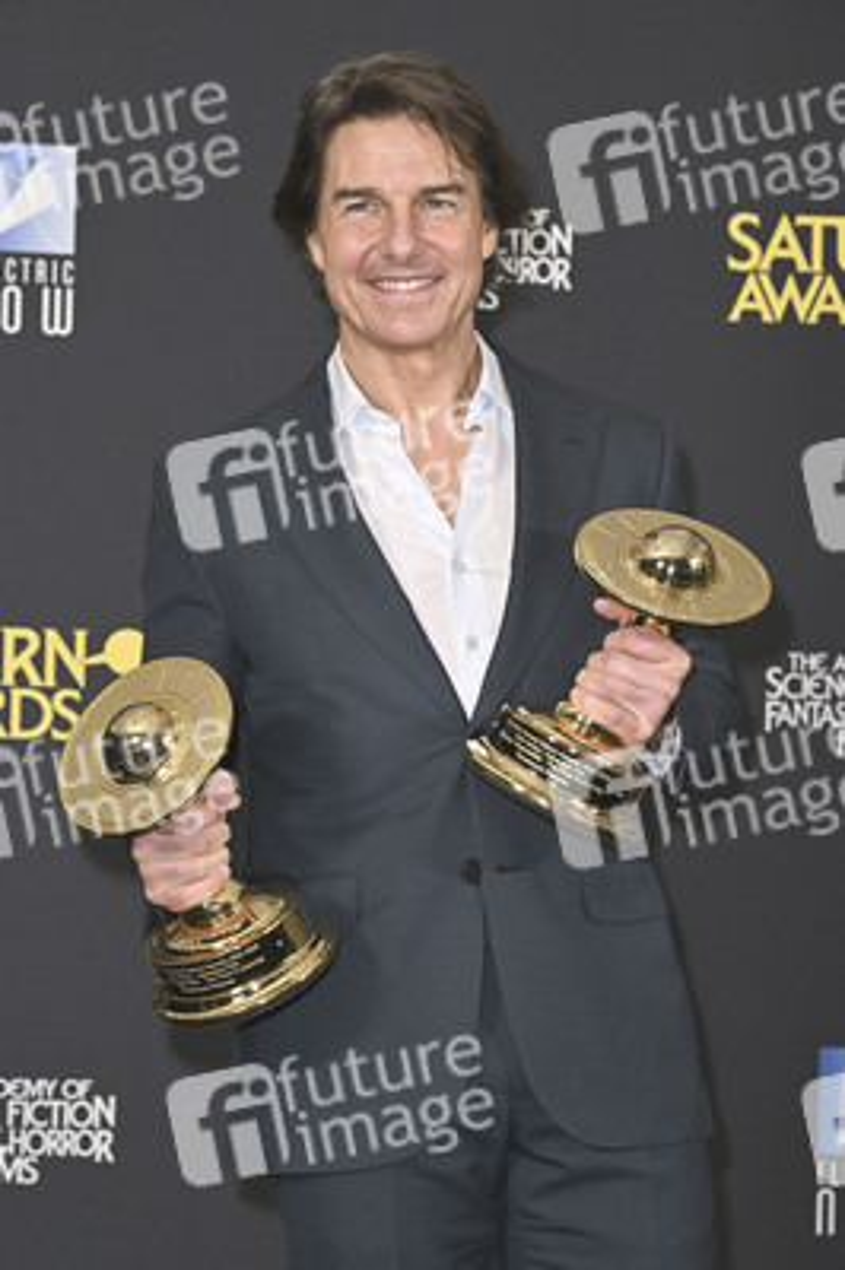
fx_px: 3245
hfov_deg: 14.8
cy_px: 635
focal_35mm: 92
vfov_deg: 22.2
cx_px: 422
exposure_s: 1/320
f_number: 5.6
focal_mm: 92
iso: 2000
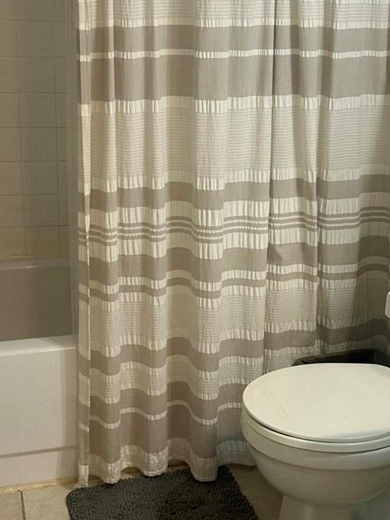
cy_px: 226
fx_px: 871
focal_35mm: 58
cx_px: 255
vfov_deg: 33.2
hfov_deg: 25.1
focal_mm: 6.86
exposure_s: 1/60
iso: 160
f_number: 1.78
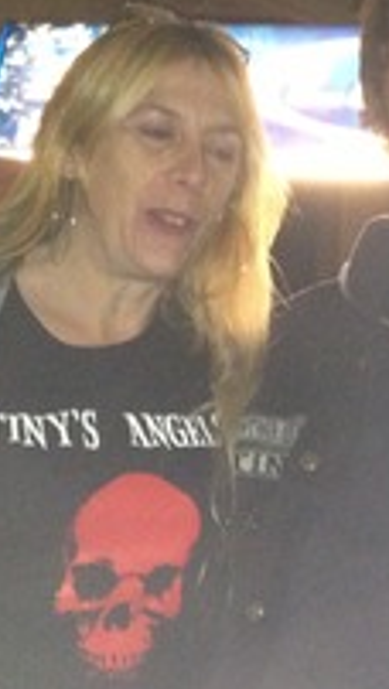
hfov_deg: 13.6
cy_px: 375
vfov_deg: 25.0
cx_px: 539
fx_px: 1555
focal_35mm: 85
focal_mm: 4.28
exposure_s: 1/16
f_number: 2.4
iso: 400
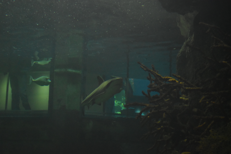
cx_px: 116
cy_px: 77
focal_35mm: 54
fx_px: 346
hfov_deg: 36.9
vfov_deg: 25.1
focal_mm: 36
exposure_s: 1/60
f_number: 4.8
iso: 3200
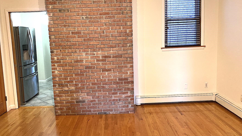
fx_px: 199
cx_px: 119
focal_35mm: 31
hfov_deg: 62.6
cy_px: 61
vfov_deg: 37.7
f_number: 1.8
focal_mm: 3.99
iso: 200
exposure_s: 1/60
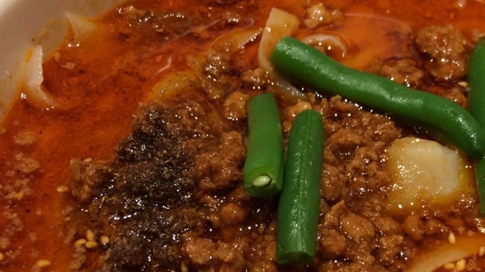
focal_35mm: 49
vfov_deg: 24.1
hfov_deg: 40.9
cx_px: 361
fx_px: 630
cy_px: 207
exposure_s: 1/30
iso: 80
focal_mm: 4.15
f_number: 2.2
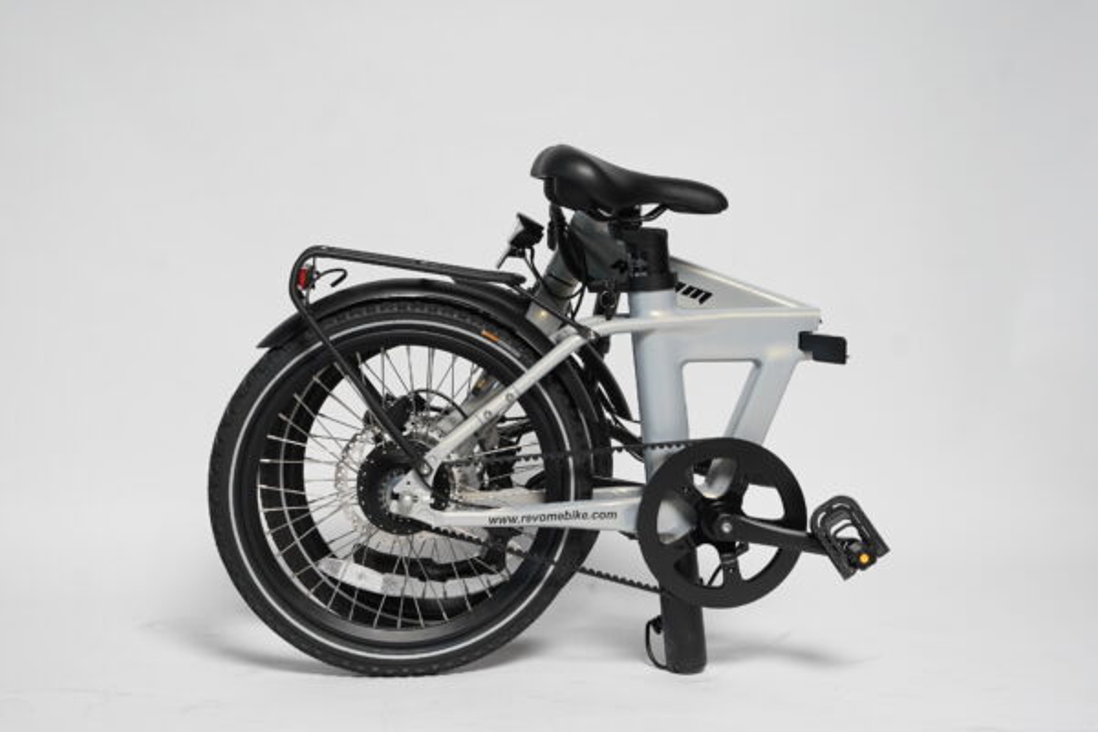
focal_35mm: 52
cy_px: 366
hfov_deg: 38.2
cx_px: 549
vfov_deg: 26.0
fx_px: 1586
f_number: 7.1
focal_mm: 35
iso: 1000
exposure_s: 1/125
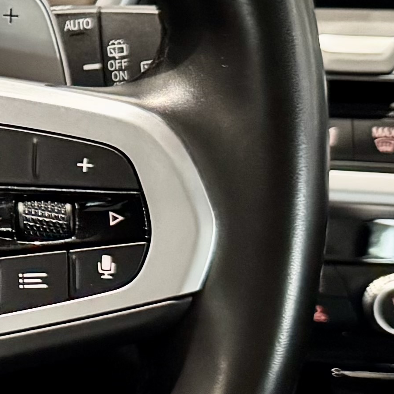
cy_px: 116
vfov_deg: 12.8
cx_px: -451
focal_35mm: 136
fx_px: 1751
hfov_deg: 11.3
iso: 800
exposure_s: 1/33
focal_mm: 6.76
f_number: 1.78
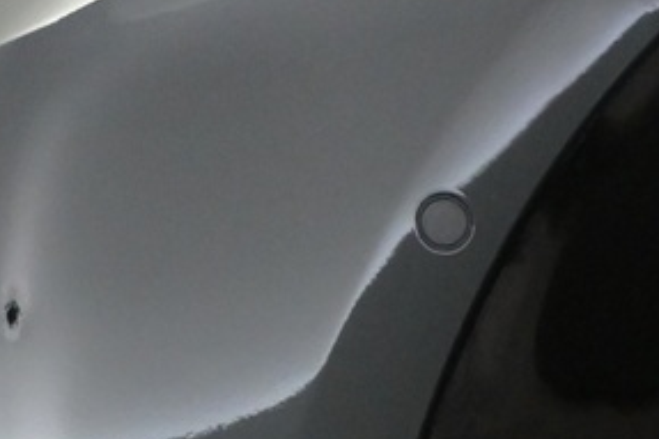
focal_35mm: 224
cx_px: 1600
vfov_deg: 6.0
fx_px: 4102
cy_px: 830
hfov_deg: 8.4
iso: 2500
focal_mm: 26.5
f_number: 5
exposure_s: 1/100
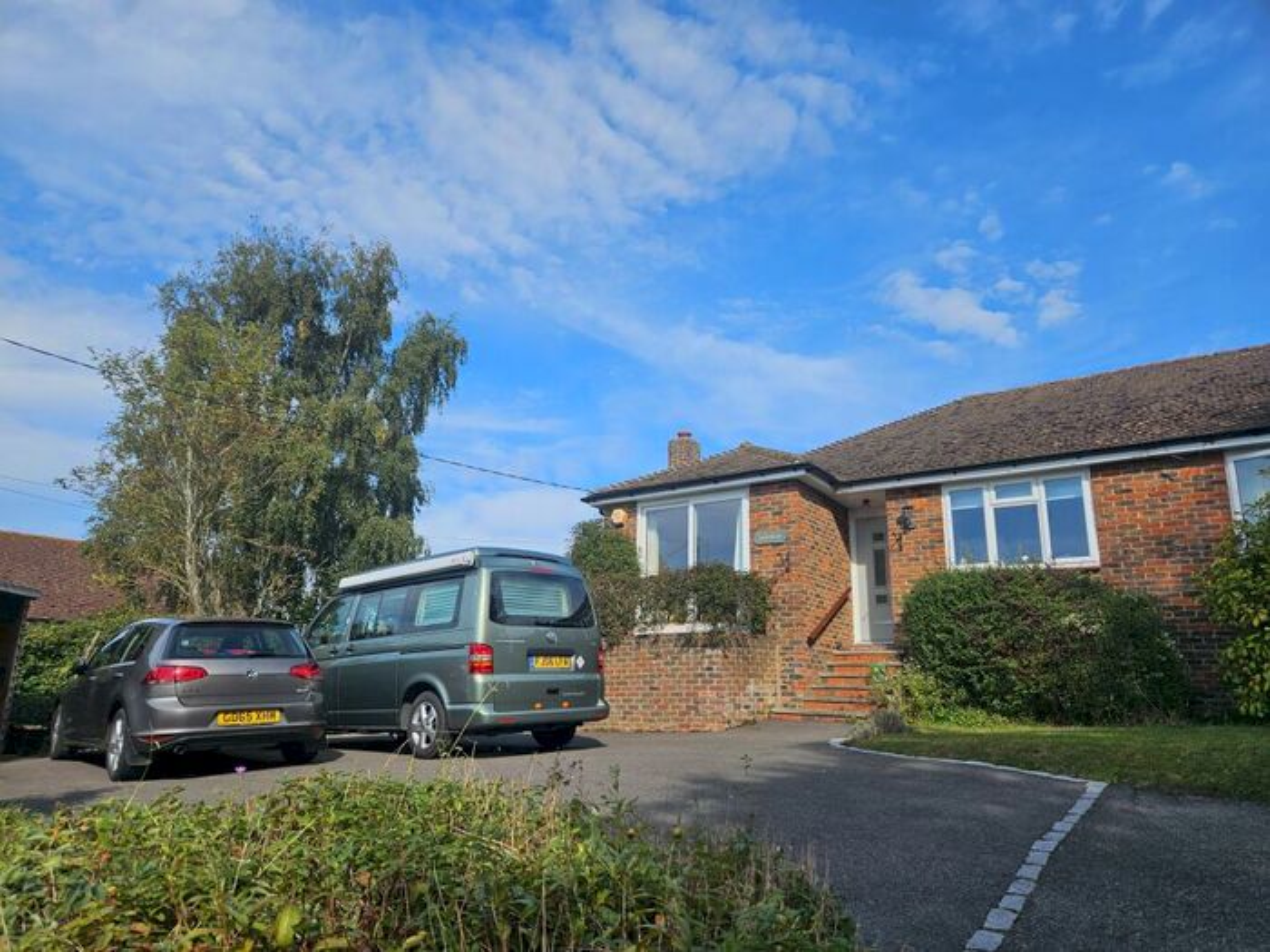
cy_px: 476
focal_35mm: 23
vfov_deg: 58.9
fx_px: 844
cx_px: 635
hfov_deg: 73.9
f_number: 1.8
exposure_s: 1/1957
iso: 25
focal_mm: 5.4
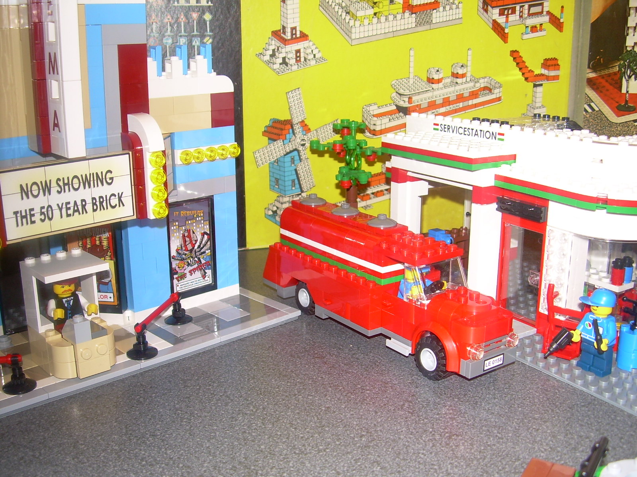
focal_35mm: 38
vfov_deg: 37.7
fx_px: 699
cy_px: 238
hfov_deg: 49.0
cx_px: 318
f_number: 2.8
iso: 50
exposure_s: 1/60
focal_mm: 6.3
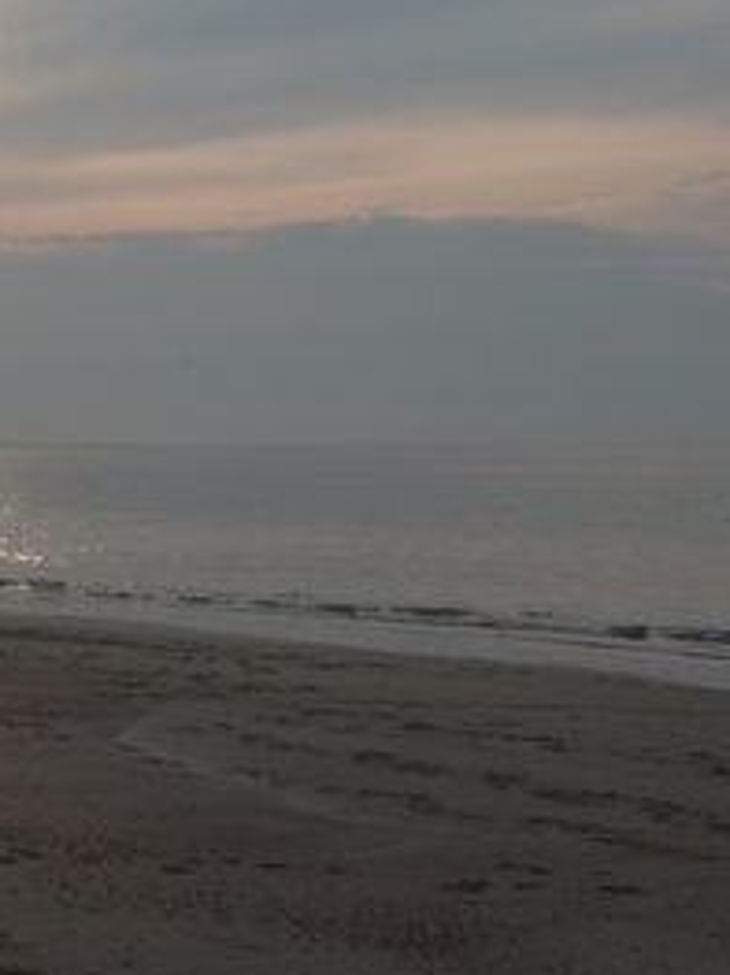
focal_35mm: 91
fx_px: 2561
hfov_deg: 15.7
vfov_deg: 21.5
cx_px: -107
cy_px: 441
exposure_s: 1/285
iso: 200
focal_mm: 36
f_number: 9
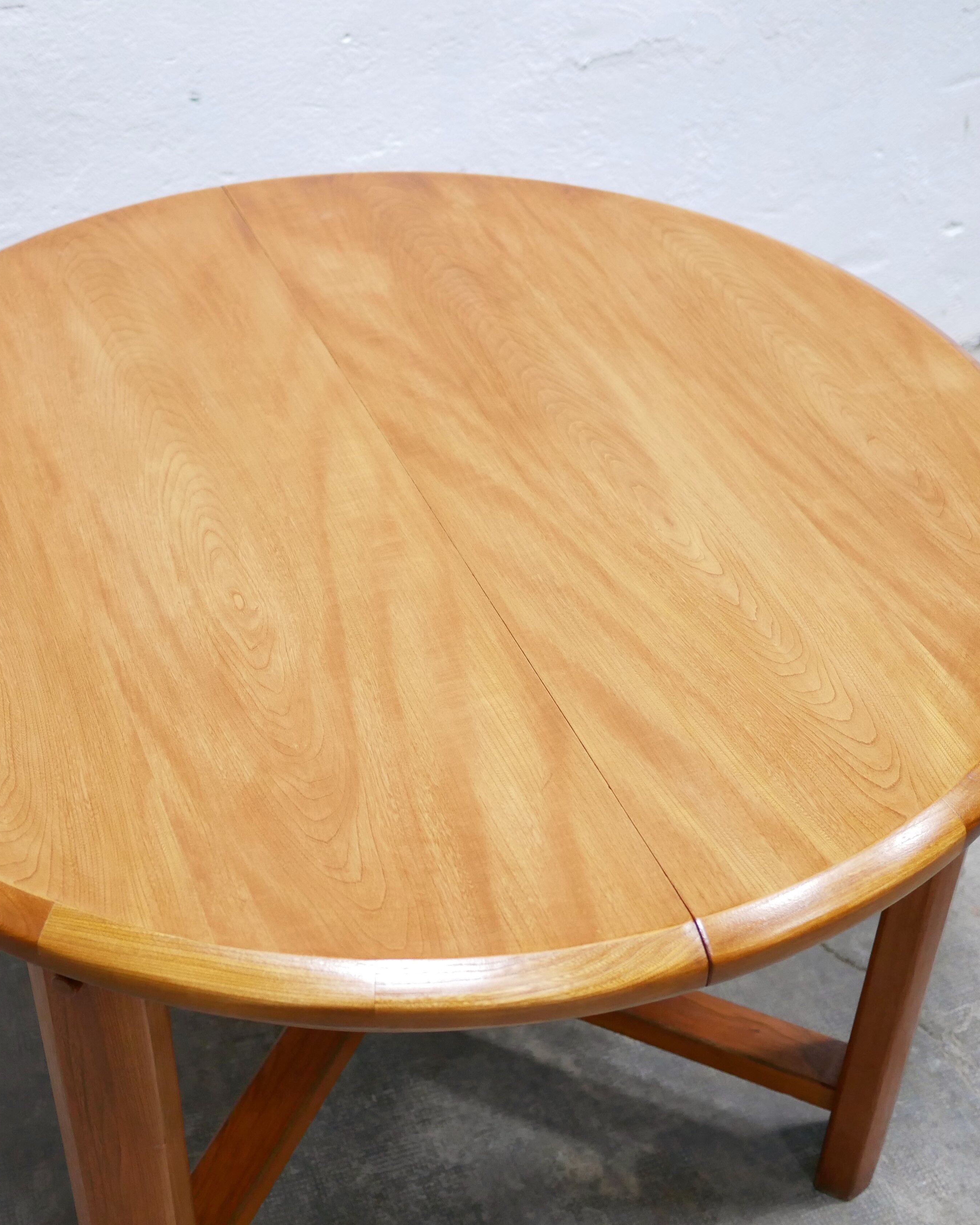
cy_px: 606
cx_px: 398
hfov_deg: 28.6
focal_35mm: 53
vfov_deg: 35.4
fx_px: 1922
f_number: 1.7
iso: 1000
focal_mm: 20
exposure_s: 1/60
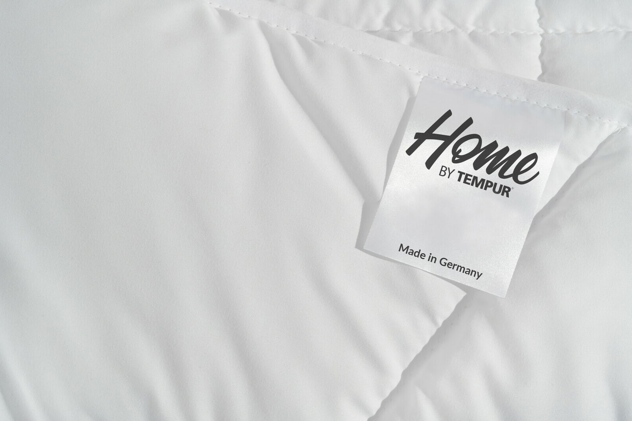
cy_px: 210
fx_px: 1580
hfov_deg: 22.6
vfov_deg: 15.2
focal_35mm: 90
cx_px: 316
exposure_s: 1/10
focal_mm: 90
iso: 320
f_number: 18
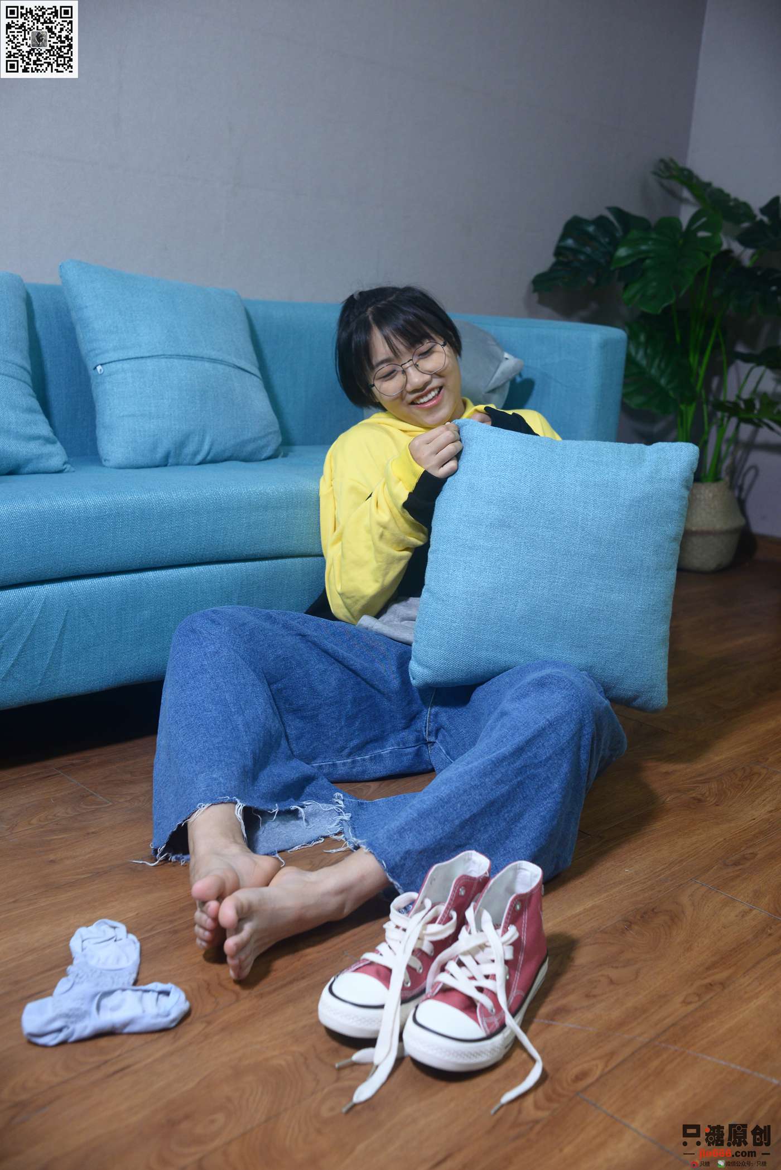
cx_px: 390
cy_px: 585
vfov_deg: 54.4
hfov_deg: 37.9
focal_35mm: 35
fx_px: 1138
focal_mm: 35
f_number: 5
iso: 800
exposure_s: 1/125
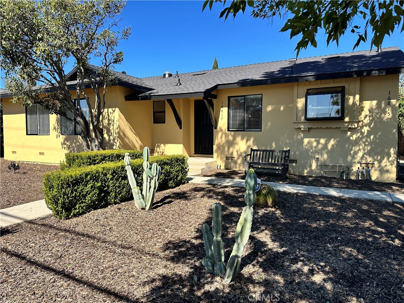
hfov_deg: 71.6
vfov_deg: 56.8
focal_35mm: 24
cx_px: 202
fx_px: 280
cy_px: 152
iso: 80
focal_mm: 6.86
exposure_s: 1/2353
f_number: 1.78
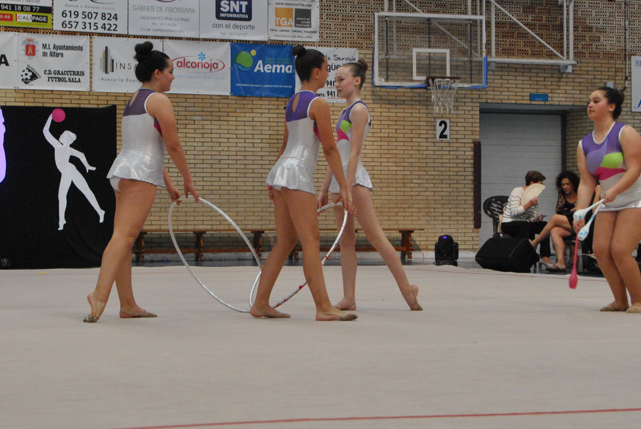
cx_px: 303
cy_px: 145
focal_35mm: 94
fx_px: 1676
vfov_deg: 14.6
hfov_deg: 21.7
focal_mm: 38
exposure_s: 1/160
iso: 800
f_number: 6.3
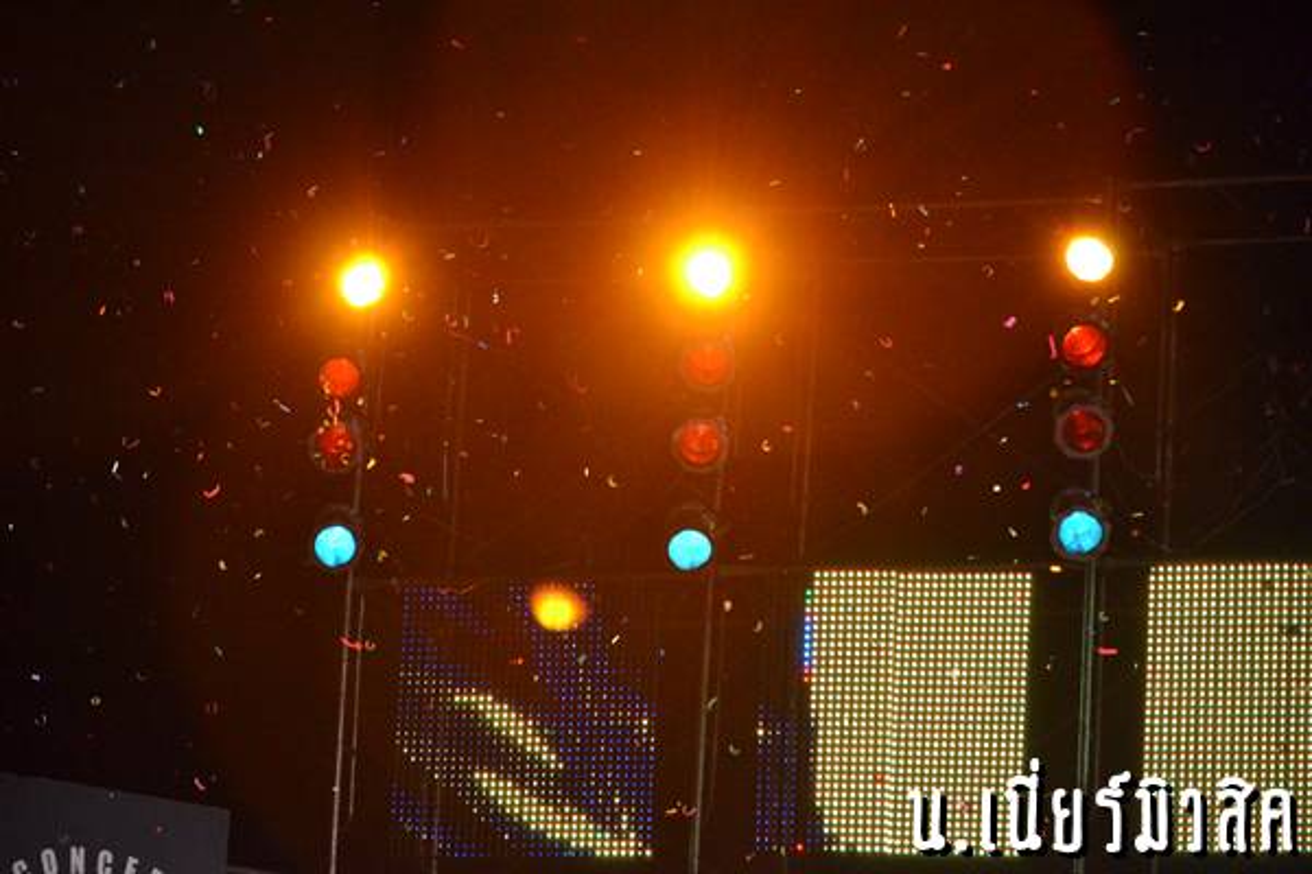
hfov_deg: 13.0
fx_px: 5740
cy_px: 437
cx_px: 656
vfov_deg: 8.7
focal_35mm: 158
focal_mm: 105
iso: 3200
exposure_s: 1/320
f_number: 5.6
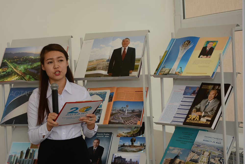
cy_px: 82
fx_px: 510
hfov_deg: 27.0
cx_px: 122
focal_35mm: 75
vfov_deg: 18.2
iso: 100
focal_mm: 50
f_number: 7.1
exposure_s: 1/80
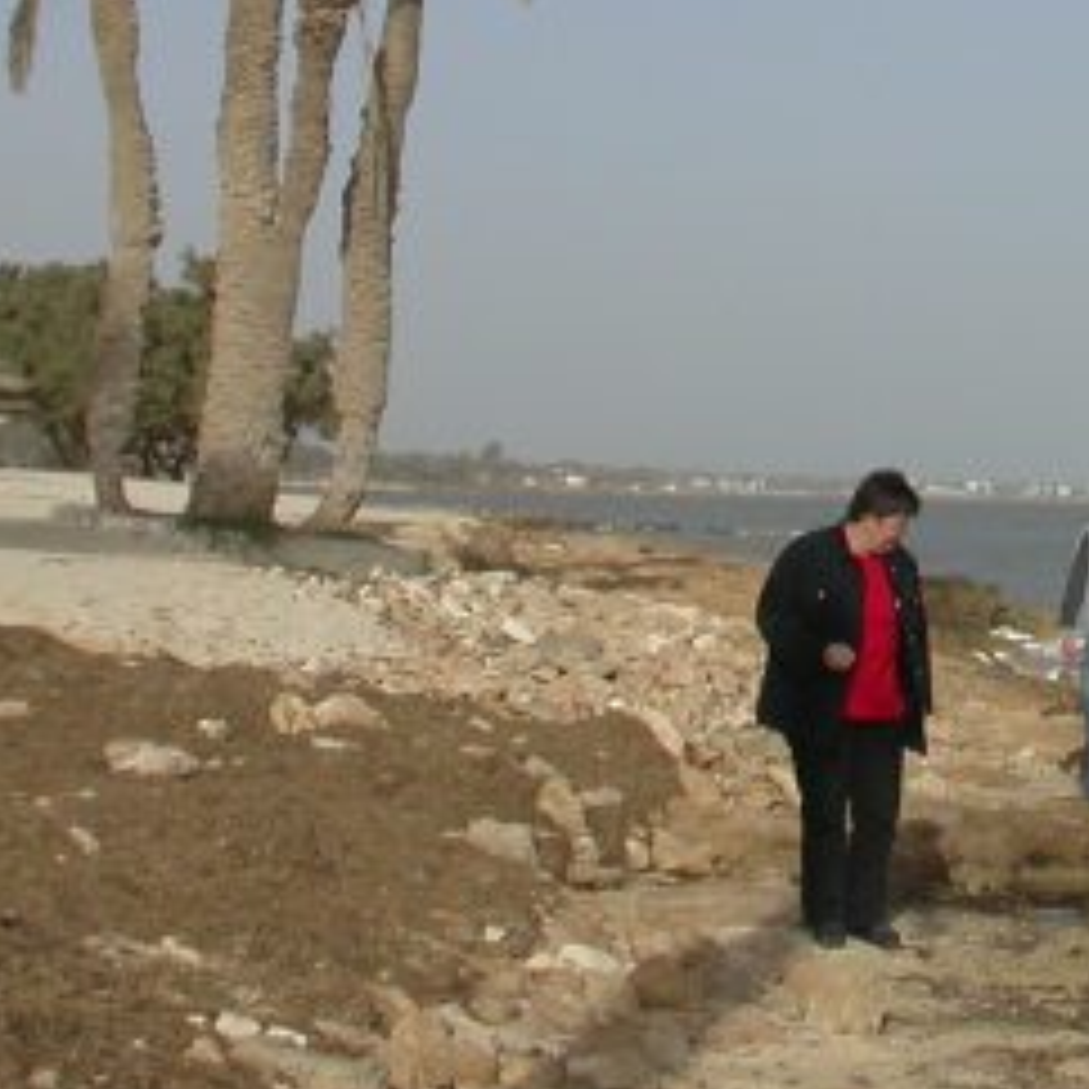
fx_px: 5196
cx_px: 1323
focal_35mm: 146
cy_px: 45
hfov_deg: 11.7
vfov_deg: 11.9
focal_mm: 10.4
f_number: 5.2
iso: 100
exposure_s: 1/274
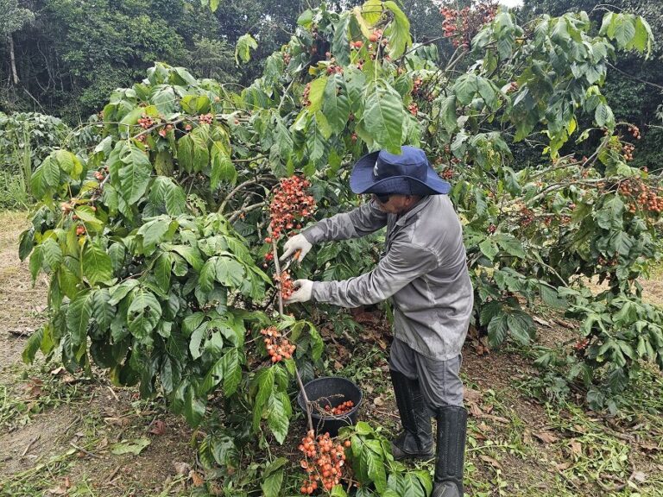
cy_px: 248
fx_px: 441
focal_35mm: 23
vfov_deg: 58.9
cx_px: 332
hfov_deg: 73.9
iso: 25
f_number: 1.7
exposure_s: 1/180
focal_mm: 6.3
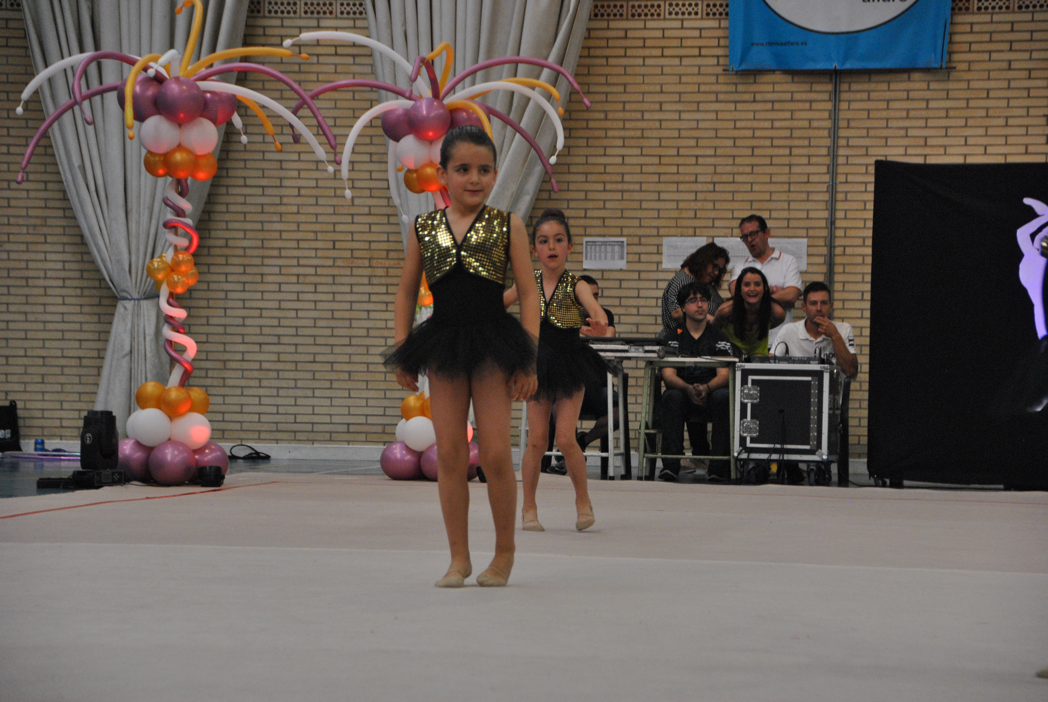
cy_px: 351
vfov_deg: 12.2
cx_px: 524
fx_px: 3279
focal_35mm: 112
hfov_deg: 18.2
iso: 800
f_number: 5.3
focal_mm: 75
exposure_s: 1/250
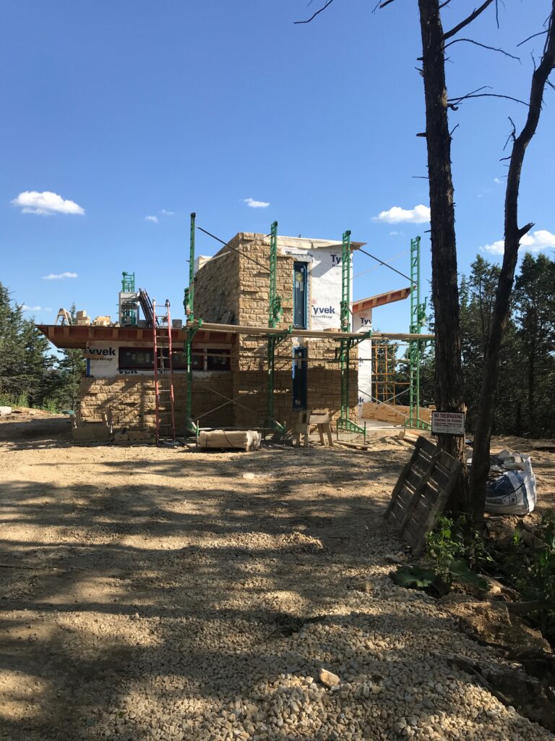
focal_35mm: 28
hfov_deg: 49.7
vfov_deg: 63.4
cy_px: 370
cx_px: 278
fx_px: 599
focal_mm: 3.99
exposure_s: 1/1570
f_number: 1.8
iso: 20
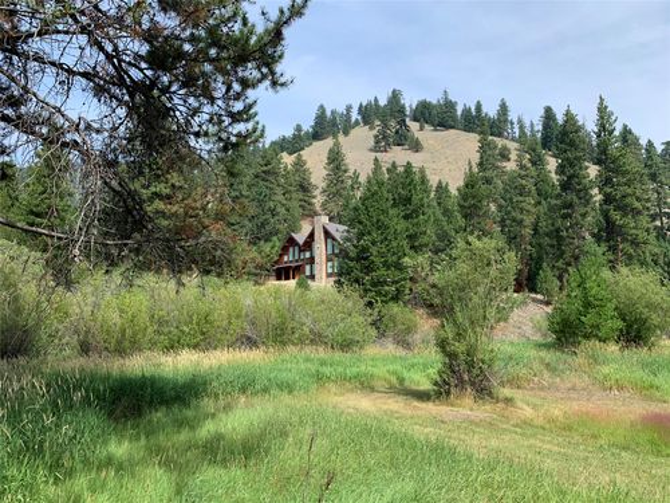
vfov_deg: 53.1
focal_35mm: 26
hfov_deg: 67.3
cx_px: 335
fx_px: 503
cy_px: 252
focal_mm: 4.25
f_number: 1.8
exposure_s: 1/1076
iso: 25
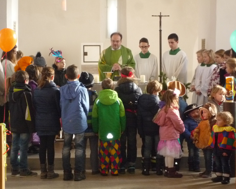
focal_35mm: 114
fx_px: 796
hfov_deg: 16.9
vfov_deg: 13.5
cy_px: 94
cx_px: 121
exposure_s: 1/60
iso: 500
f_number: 5.7
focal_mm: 19.2
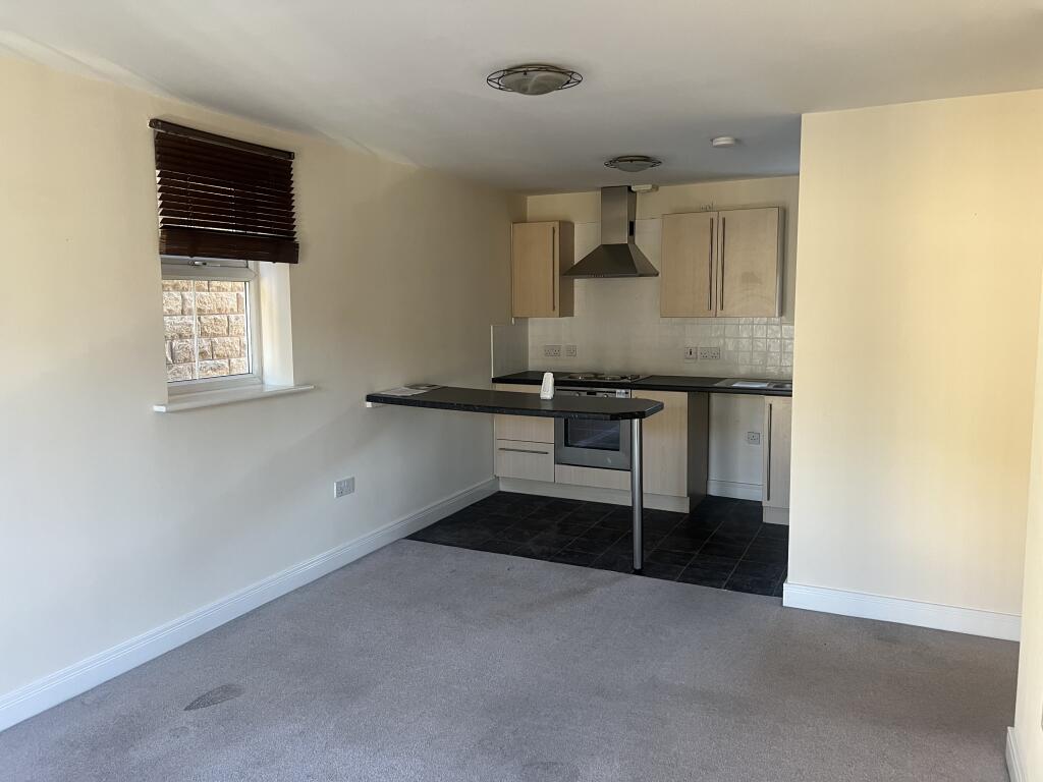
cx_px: 522
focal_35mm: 26
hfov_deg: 67.3
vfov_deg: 53.1
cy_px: 391
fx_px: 783
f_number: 1.5
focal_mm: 5.7
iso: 160
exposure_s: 1/60
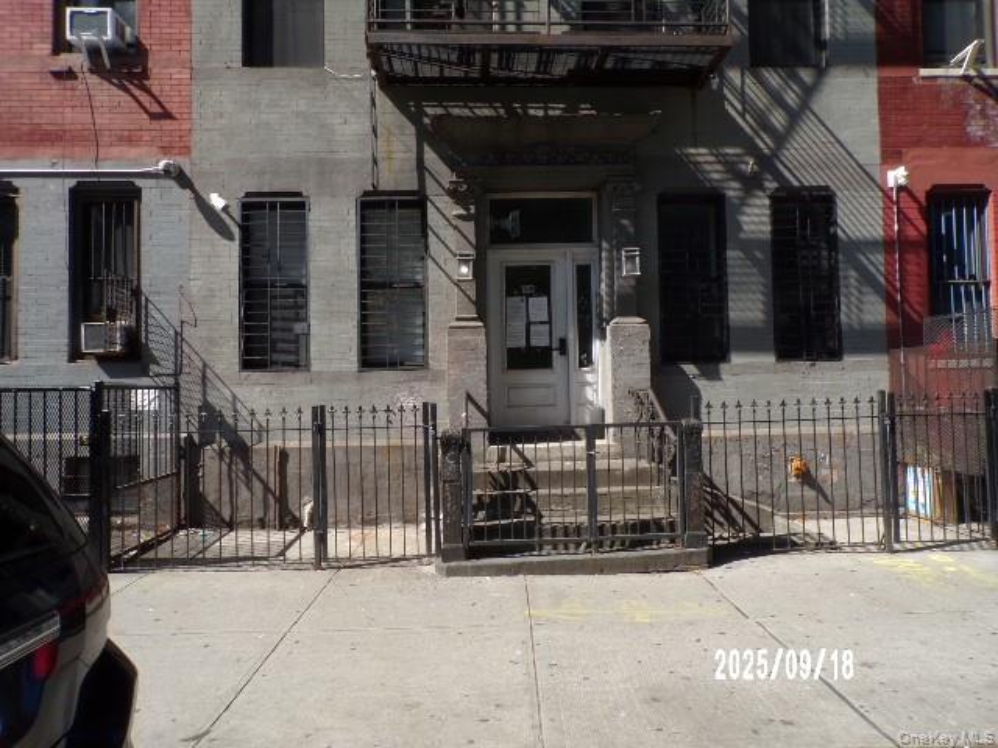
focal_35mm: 24
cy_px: 374
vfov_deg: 56.8
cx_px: 499
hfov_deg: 71.6
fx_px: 692
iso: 80
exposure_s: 1/60
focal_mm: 4.3
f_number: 7.7
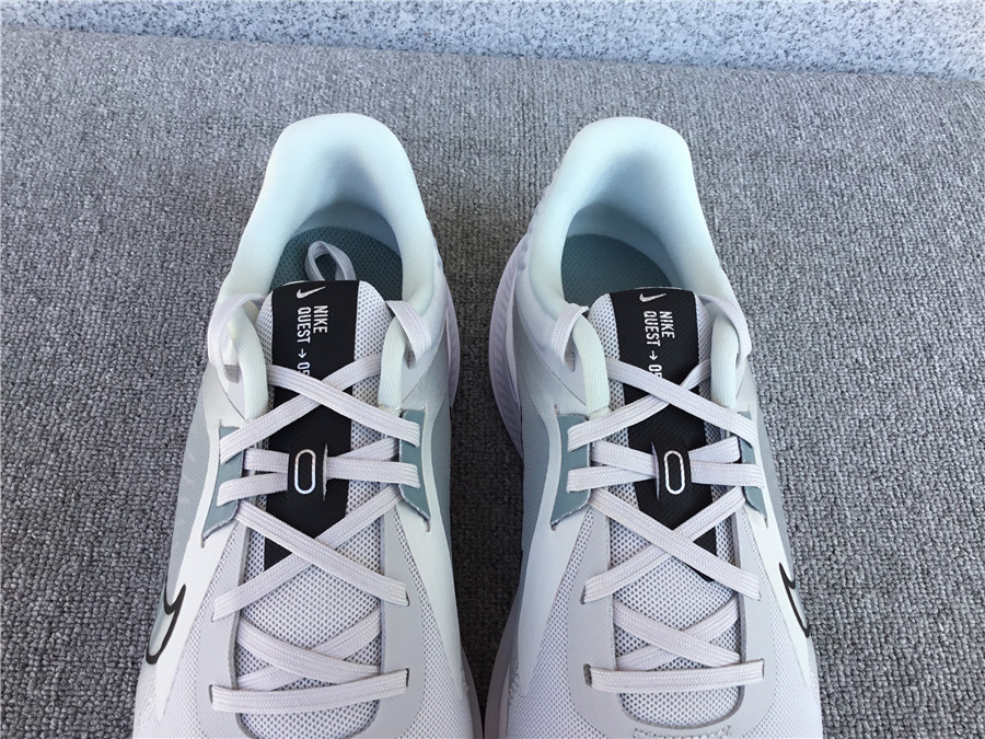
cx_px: 492
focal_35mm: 31
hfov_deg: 58.4
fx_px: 882
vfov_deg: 45.4
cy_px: 370
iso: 25
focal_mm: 3.3
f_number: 2.4
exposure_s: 1/237
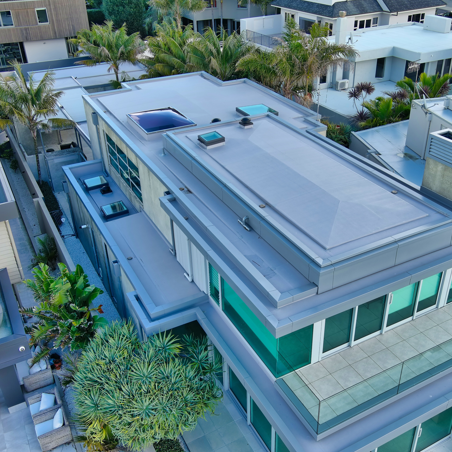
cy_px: 226
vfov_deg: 44.9
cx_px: 250
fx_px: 547
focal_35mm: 37
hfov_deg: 44.9
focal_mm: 10.57
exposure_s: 1/240
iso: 100
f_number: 2.8
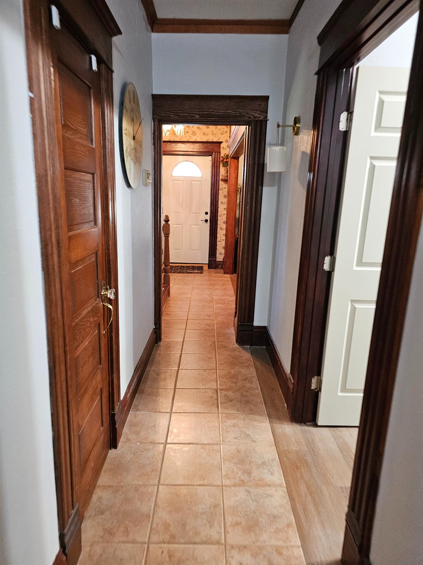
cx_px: 212
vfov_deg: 73.9
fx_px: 375
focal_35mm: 23
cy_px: 282
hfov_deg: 58.9
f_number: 1.7
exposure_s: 1/60
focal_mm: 6.3
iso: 640
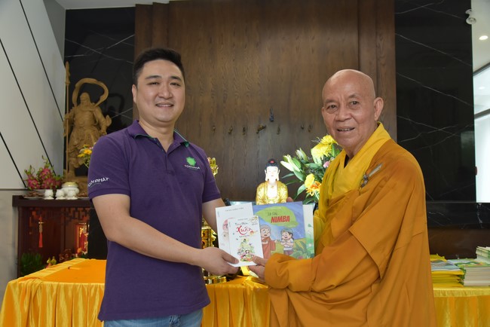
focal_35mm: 30
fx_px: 408
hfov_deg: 61.9
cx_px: 245
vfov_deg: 43.6
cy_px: 164
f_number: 5.6
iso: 1600
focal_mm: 30
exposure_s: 1/125
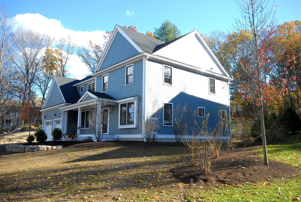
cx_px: 150
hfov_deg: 61.9
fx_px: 251
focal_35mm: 30
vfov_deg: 43.7
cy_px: 101
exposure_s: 1/100
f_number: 13
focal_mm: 20
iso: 500
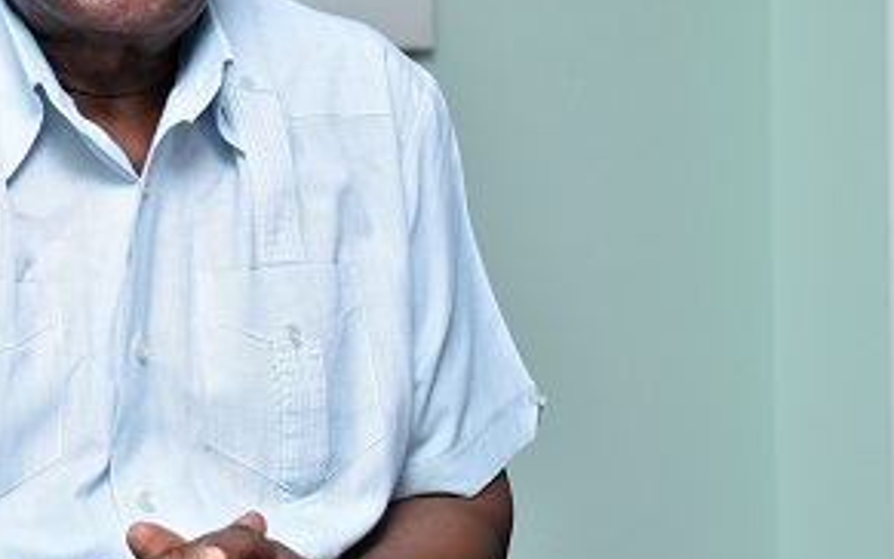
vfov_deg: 8.0
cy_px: 135
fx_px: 3997
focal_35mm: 164
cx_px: 108
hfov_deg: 12.7
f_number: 5
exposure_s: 1/200
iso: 800
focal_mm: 52
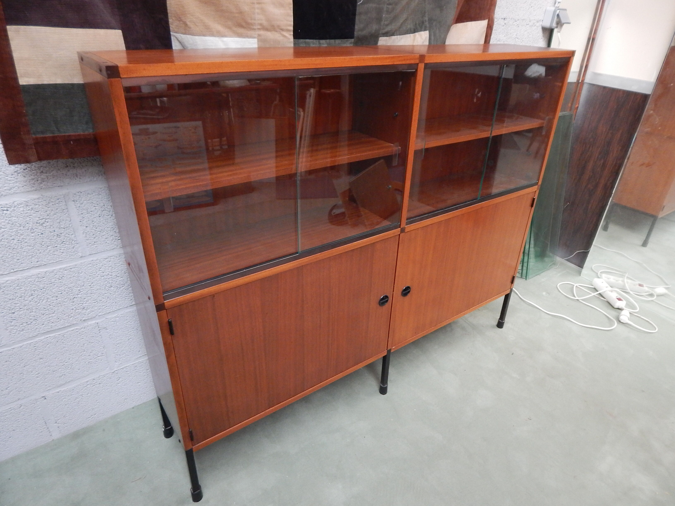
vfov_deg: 61.1
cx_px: 338
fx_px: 429
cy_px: 253
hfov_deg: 76.4
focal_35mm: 22
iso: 400
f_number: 3
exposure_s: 1/13
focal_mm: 4
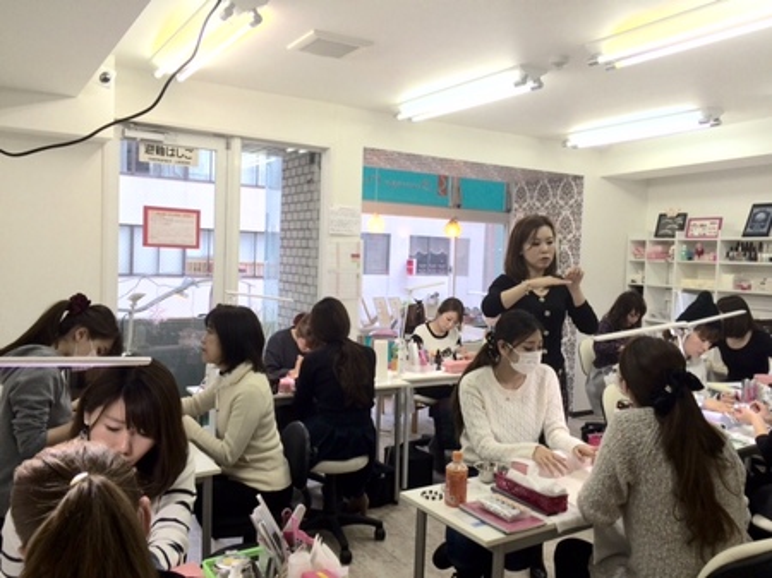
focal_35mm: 29
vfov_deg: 48.2
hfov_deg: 61.7
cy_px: 289
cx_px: 386
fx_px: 646
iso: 50
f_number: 2.2
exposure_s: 1/120
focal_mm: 4.15
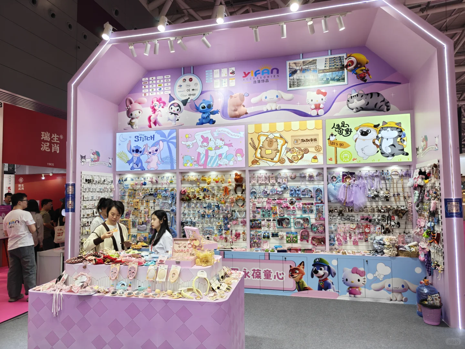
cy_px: 174
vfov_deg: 58.9
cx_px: 232
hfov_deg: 73.9
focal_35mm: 23
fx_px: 309
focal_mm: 6.06
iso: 64
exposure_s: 1/100
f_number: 1.6
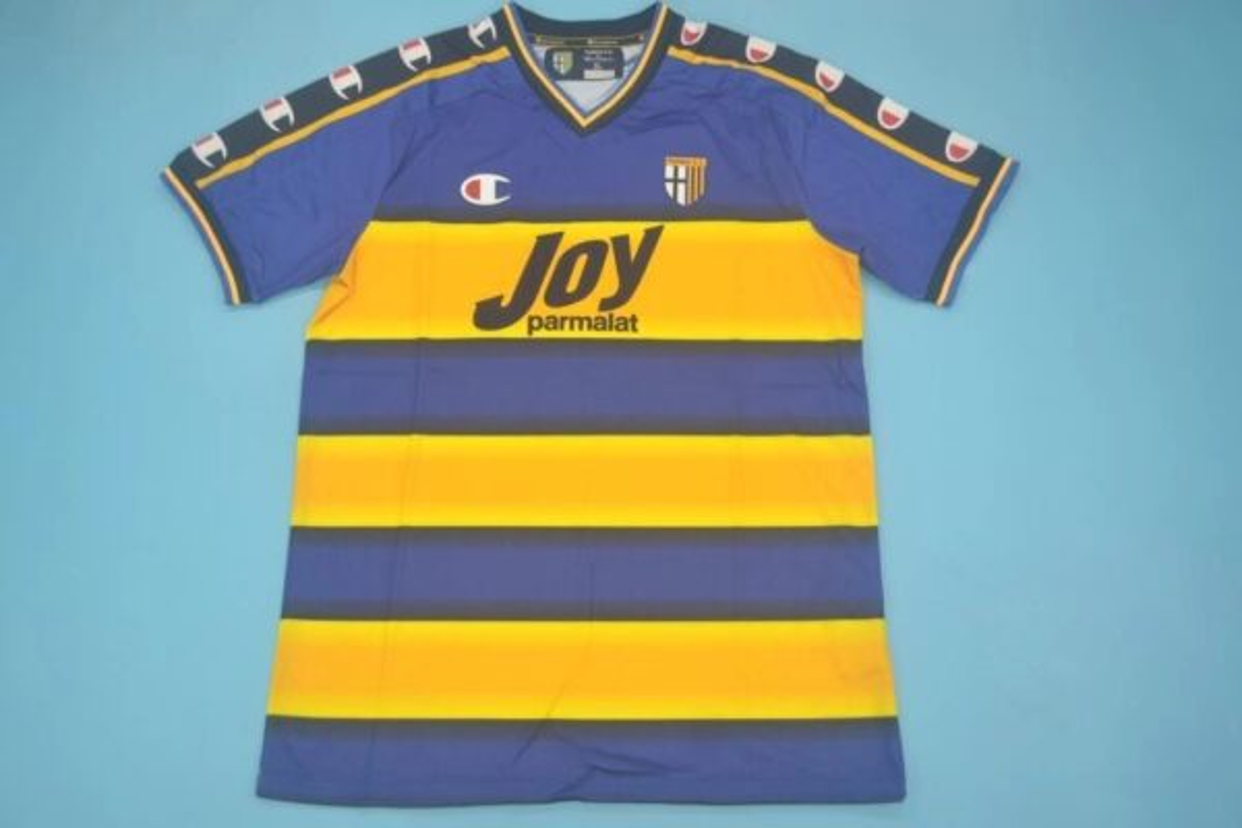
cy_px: 414
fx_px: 1138
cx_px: 621
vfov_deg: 40.0
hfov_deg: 57.2
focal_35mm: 33
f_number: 4
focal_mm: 22
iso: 200
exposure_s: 1/100
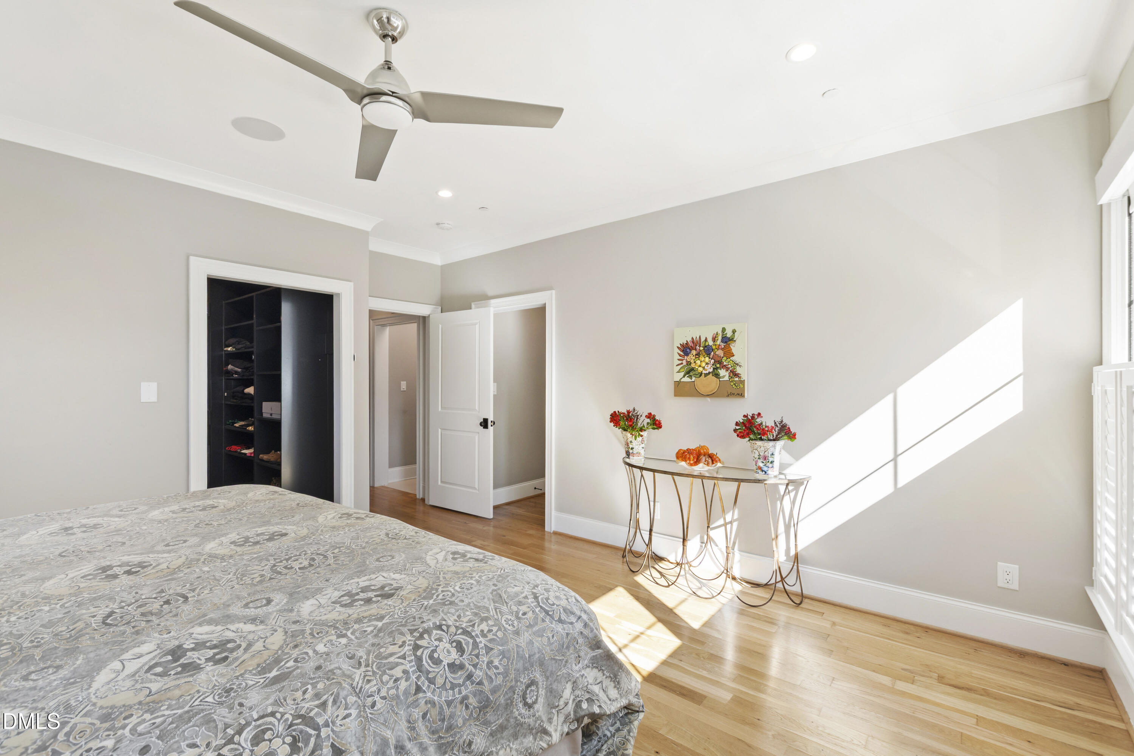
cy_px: 378
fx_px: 472
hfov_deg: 100.4
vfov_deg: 77.3
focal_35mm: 15
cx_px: 567
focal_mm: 10
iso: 100
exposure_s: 1/8
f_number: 8
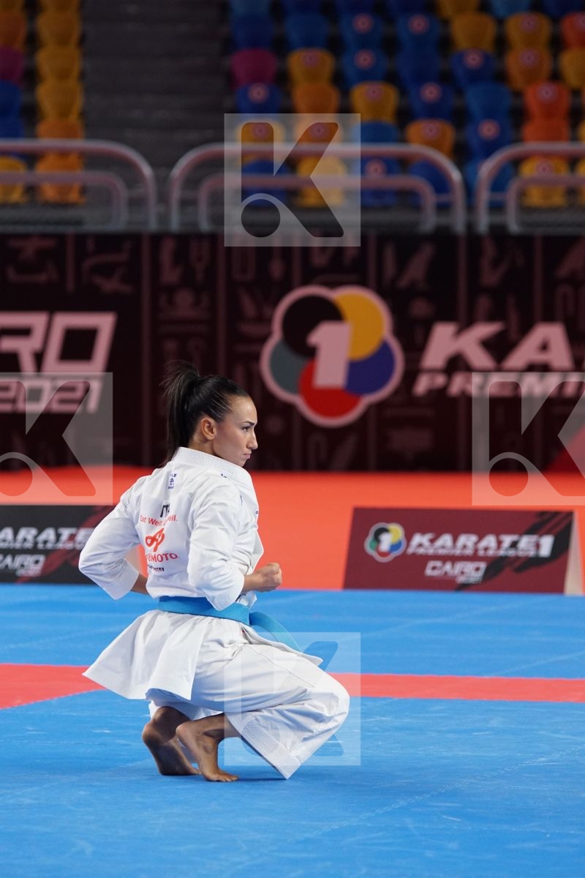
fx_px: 5118
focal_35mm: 210
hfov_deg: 6.5
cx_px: 292
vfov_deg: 9.8
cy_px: 439
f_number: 3.2
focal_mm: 140
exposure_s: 1/400
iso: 1000
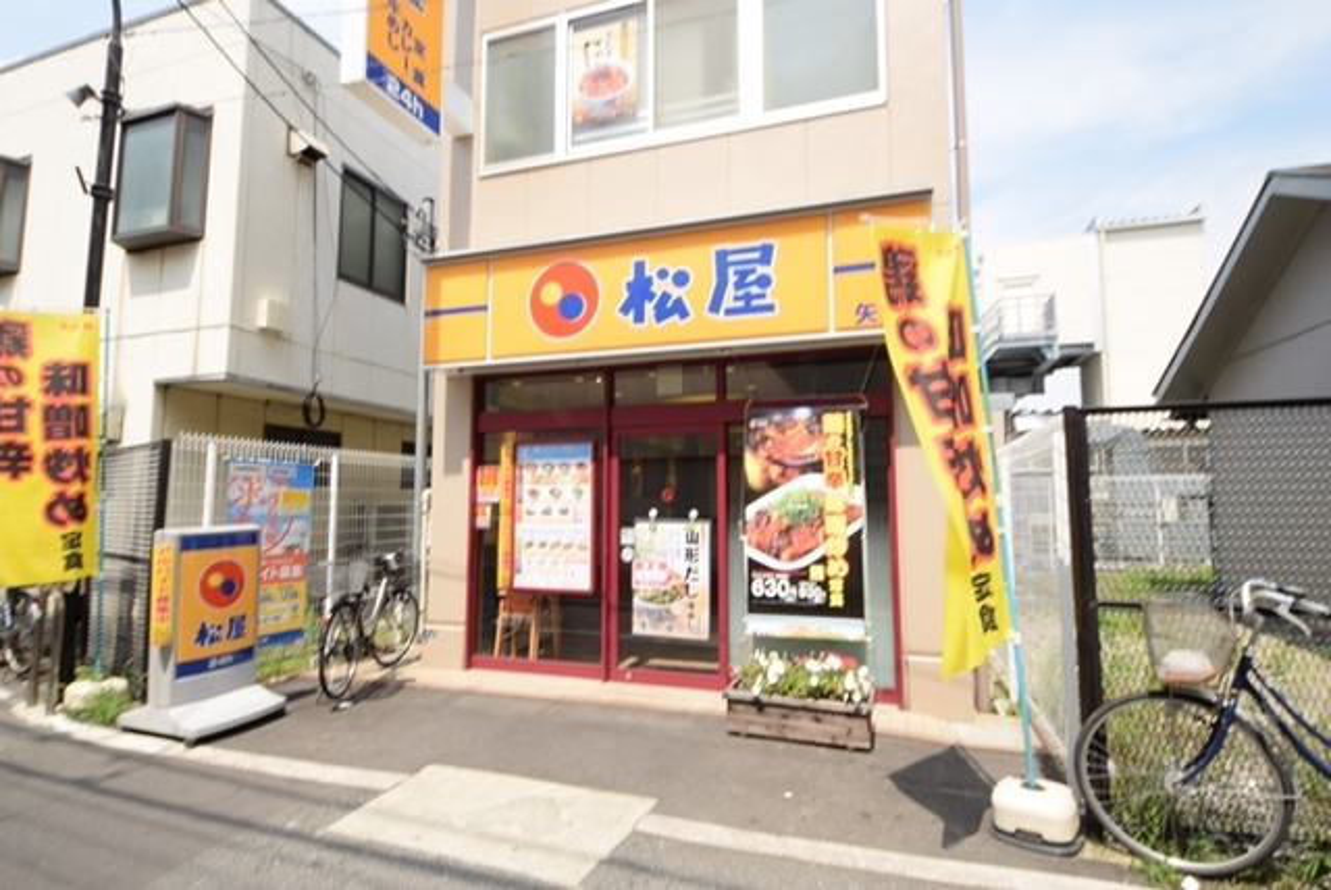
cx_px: 666
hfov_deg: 89.9
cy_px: 445
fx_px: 666
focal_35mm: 18
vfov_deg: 67.5
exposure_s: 1/25
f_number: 22
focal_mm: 12
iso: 100
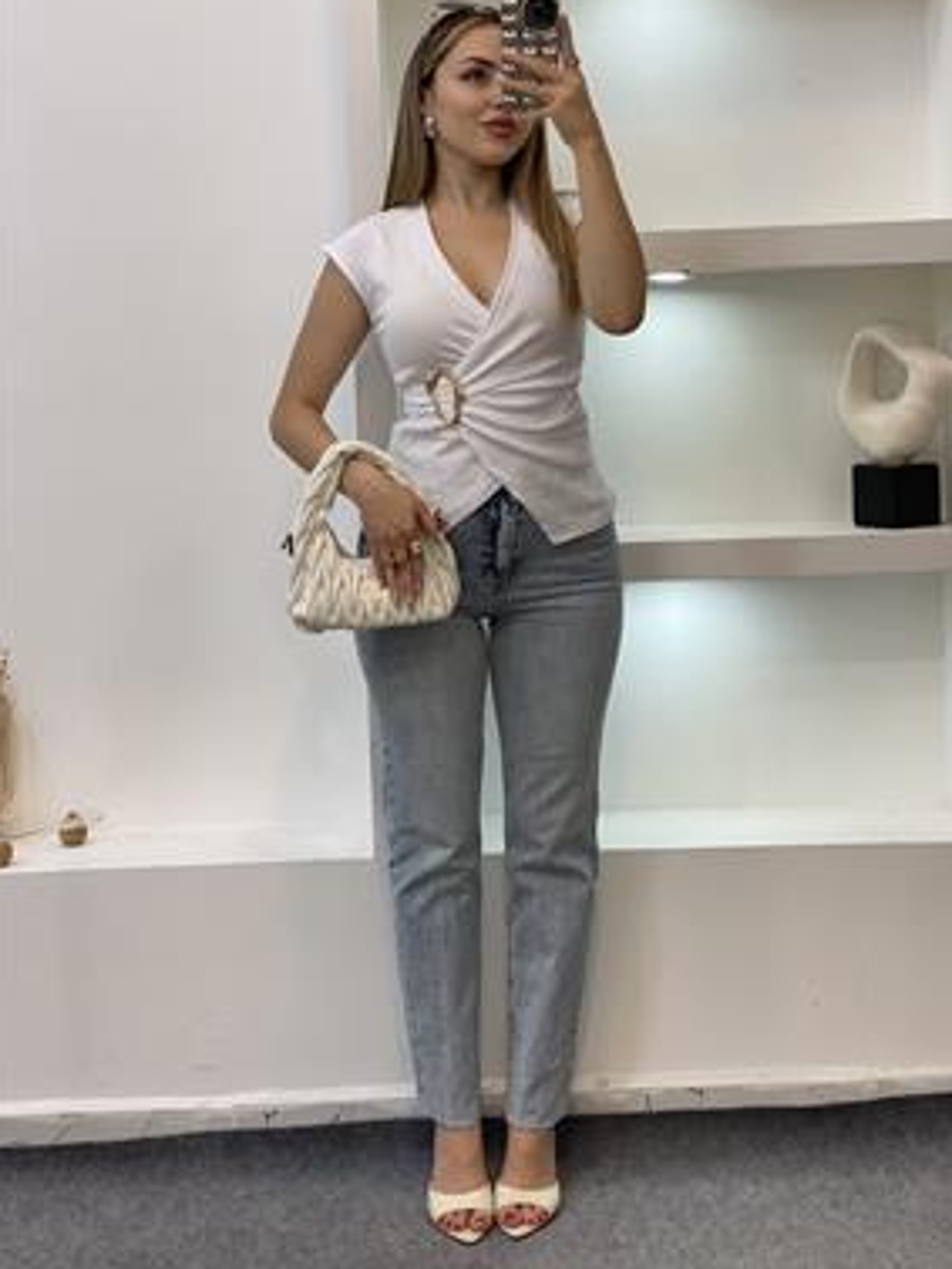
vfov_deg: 33.8
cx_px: 511
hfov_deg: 25.7
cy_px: 624
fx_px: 2089
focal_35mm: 57
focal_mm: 6
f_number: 2
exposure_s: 1/100
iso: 80
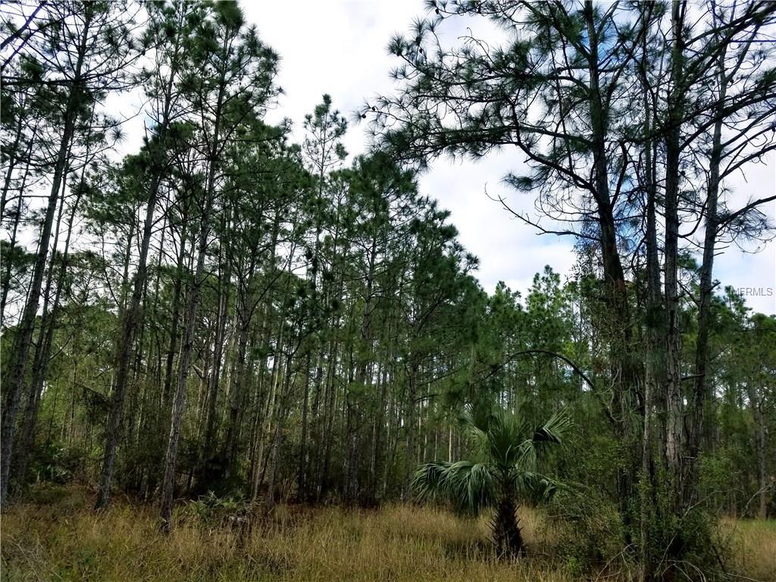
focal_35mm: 26
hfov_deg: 67.3
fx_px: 583
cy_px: 291
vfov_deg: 53.1
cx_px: 388
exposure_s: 1/1440
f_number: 1.7
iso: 50
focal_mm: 4.2
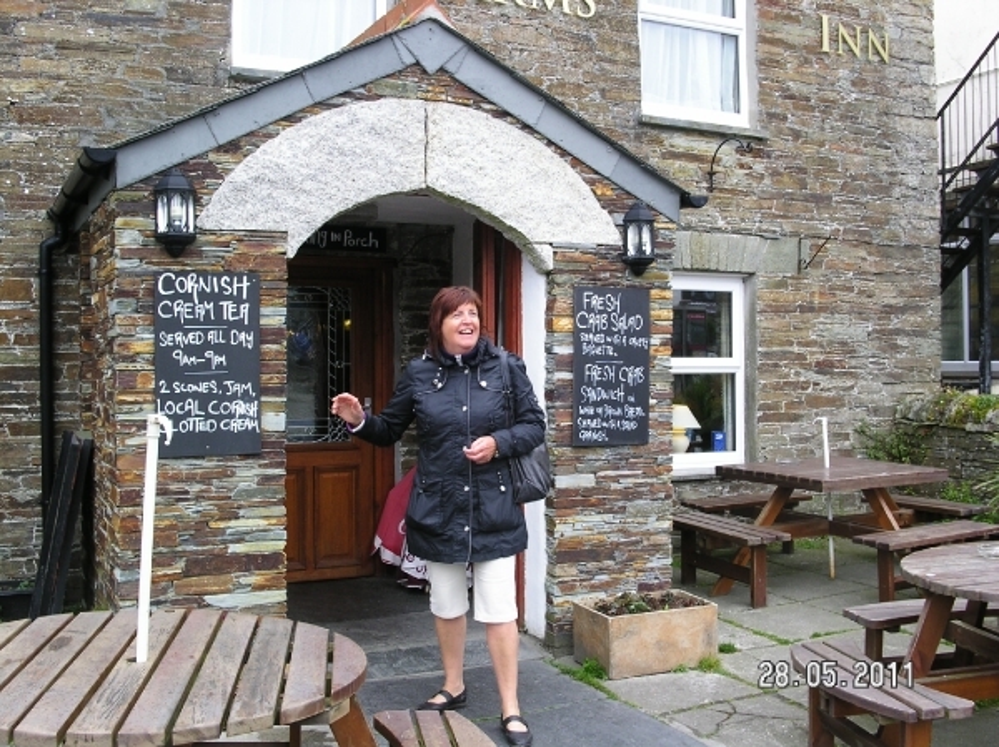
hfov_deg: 49.0
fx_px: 1096
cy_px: 374
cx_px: 500
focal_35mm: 38
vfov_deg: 37.7
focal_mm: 7.8
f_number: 4
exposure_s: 1/60
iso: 100
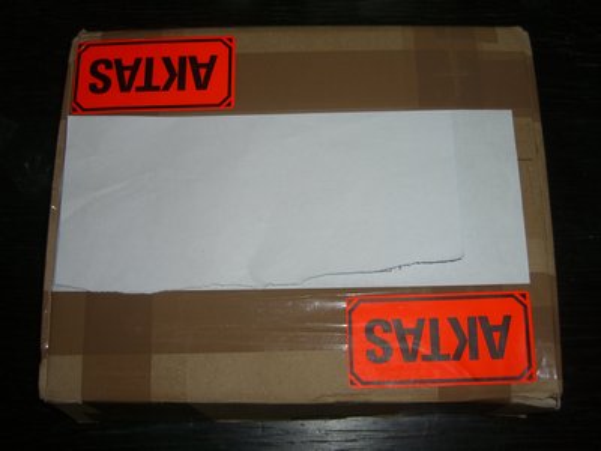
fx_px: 660
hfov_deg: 49.0
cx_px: 300
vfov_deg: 37.7
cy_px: 226
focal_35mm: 38
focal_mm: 7.9
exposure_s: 1/60
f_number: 2.8
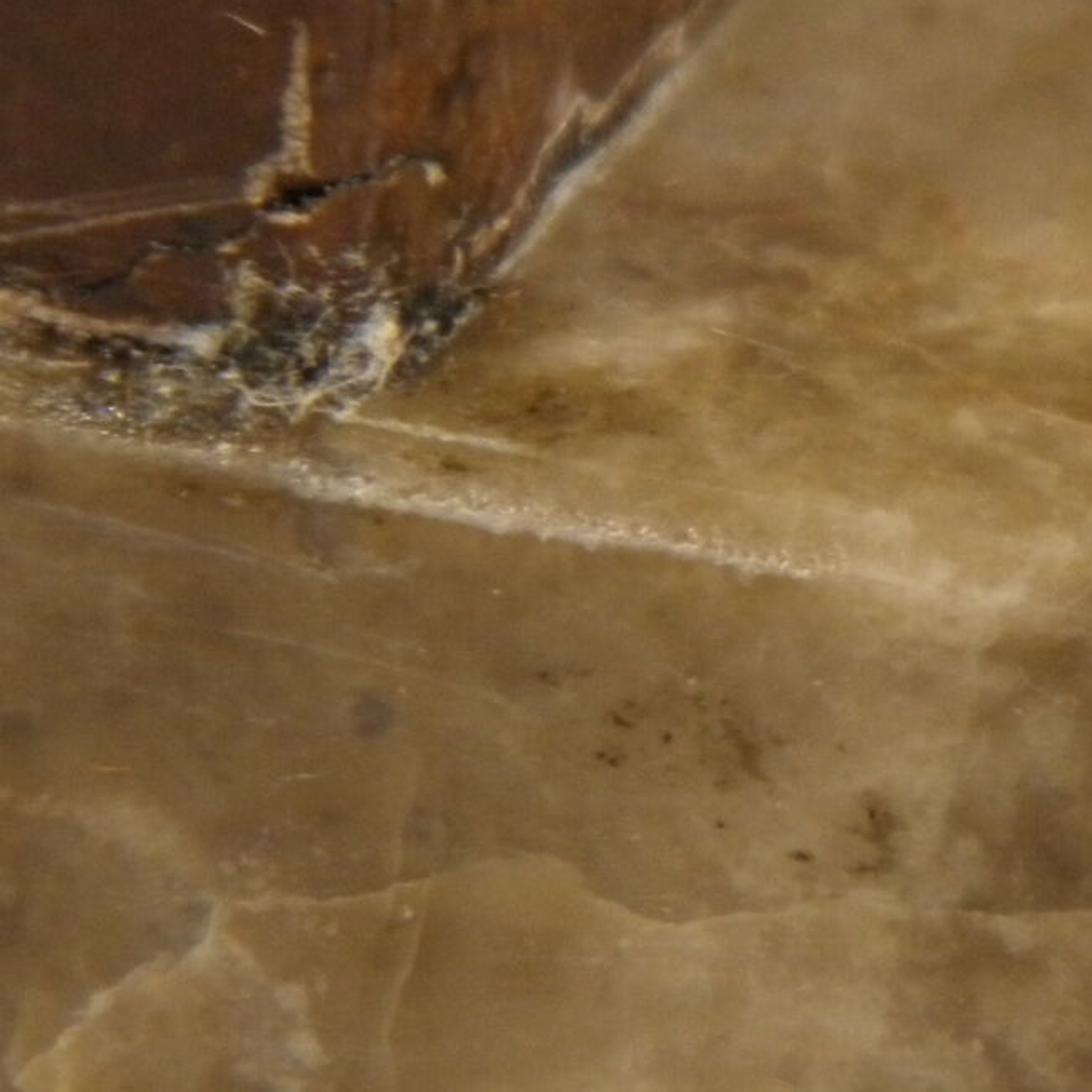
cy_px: 716
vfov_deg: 6.3
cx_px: 1745
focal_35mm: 278
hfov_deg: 6.2
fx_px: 9922
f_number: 4.4
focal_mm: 14.3
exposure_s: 1/50
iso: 125
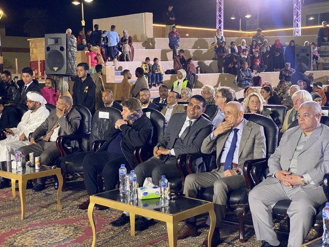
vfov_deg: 28.0
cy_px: 124
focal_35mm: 52
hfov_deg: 36.8
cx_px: 164
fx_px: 494
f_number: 2
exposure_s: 1/59
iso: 400
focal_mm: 6
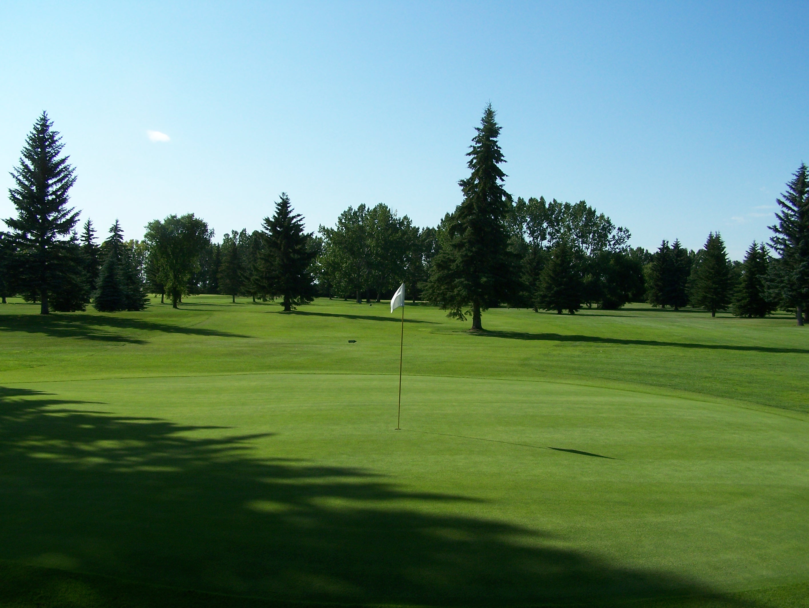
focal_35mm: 38
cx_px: 404
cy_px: 304
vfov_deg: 37.8
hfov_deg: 48.9
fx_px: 889
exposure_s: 1/800
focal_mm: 6.3
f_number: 5.6
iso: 80
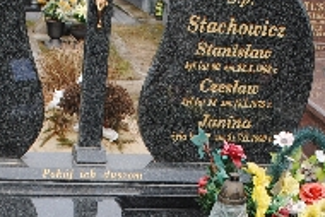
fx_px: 822
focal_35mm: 91
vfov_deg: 14.6
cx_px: 156
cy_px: 255
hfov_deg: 22.4
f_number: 6.3
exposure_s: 1/160
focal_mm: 18
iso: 100
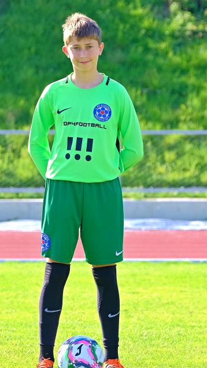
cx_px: 73
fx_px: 1531
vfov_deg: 13.7
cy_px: 198
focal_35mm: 157
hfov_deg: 7.7
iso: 320
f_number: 3.6
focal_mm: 90.6
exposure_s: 1/680
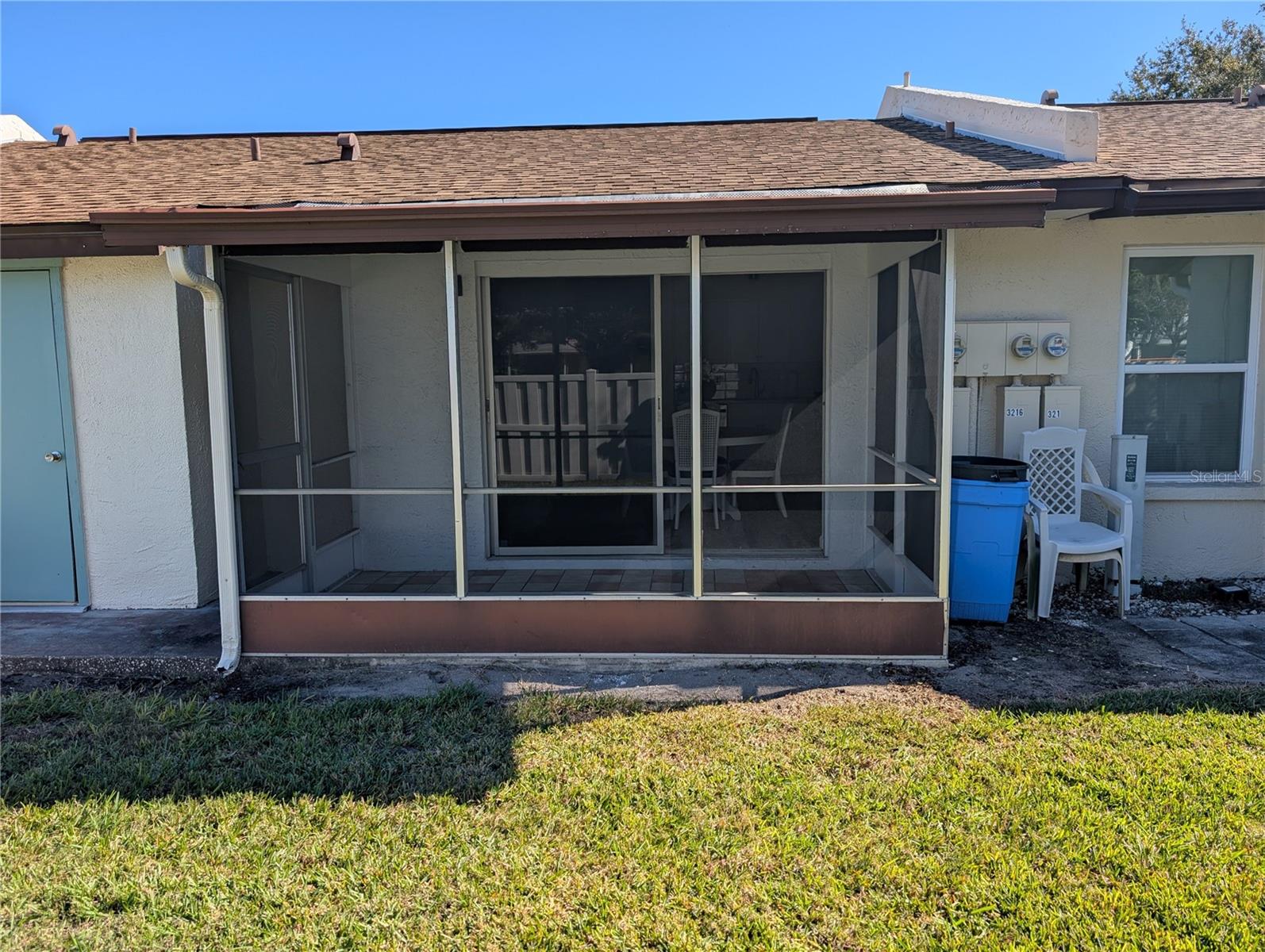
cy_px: 476
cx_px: 632
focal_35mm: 24
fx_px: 878
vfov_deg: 56.9
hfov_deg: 71.5
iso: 20
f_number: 1.68
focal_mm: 6.9
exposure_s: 1/712
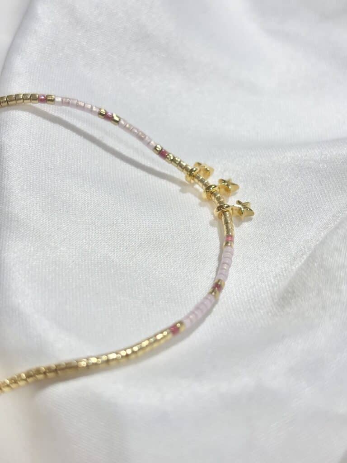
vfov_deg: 36.8
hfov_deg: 28.0
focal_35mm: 52
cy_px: 232
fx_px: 695
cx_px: 174
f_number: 1.6
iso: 32
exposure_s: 1/262
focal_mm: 5.96
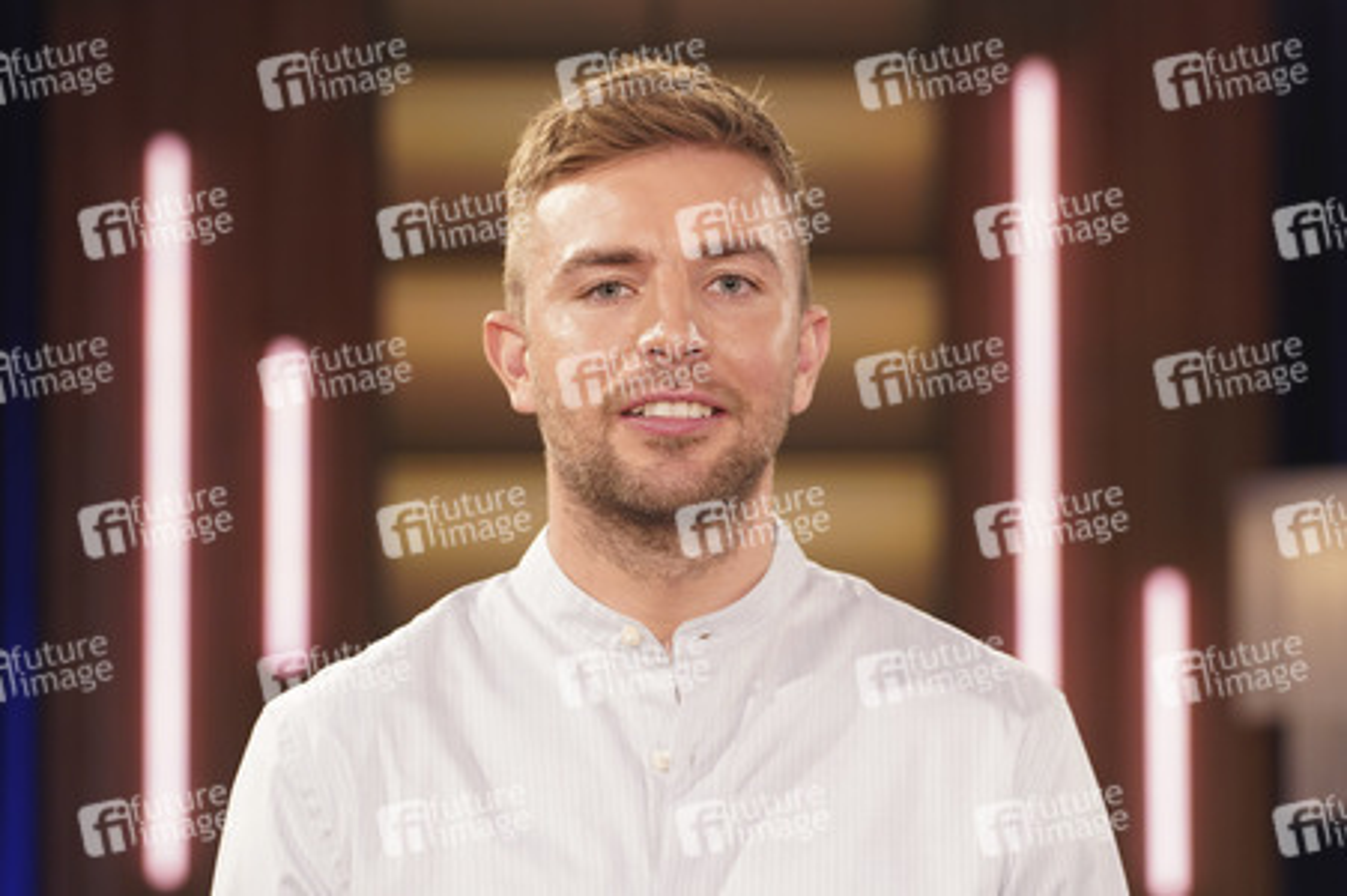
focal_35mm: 92
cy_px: 448
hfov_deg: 22.2
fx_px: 3440
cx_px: 674
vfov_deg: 14.8
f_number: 3.5
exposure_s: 1/100
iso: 1600
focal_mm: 92
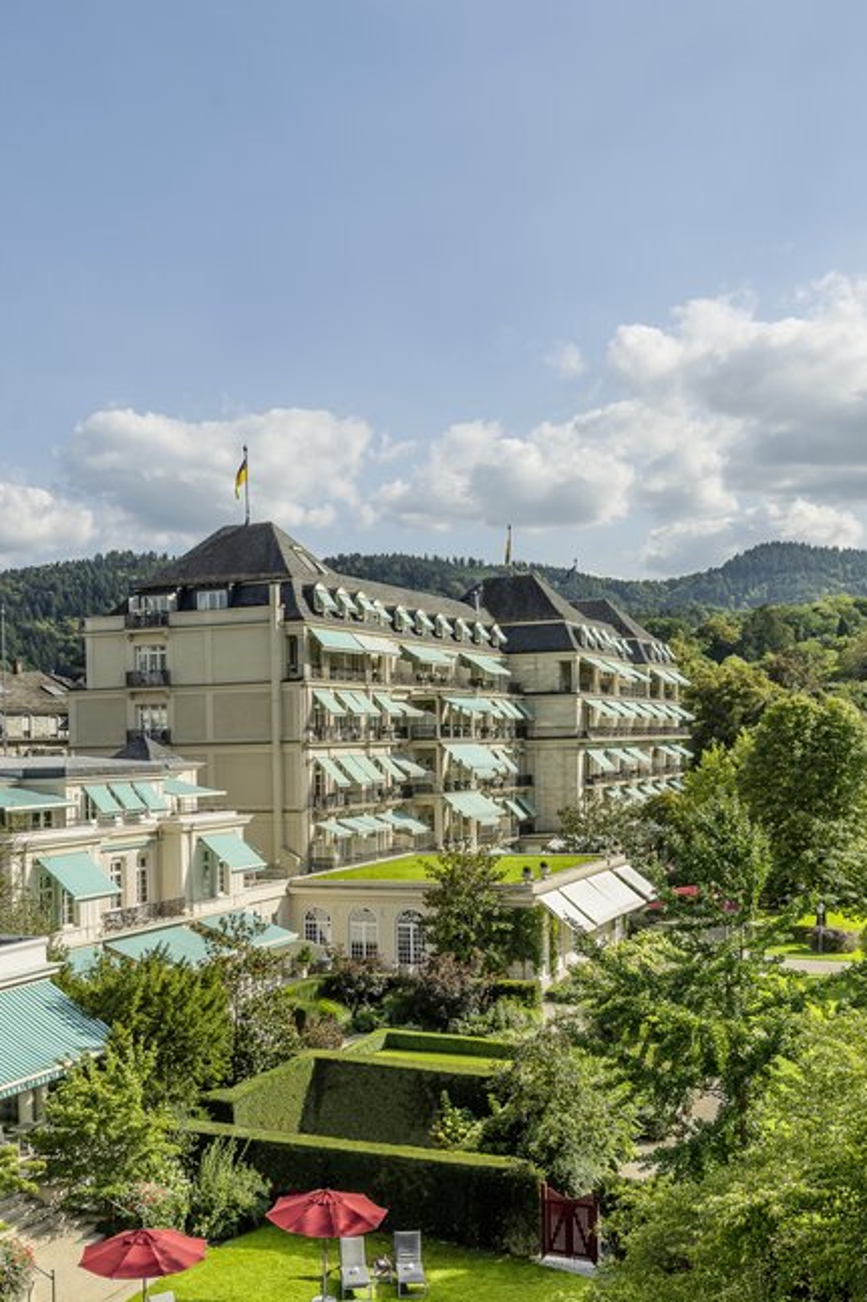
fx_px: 1373
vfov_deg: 50.5
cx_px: 403
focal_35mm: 38
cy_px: 755
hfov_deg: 35.0
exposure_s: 1/160
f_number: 7.1
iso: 40
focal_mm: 24
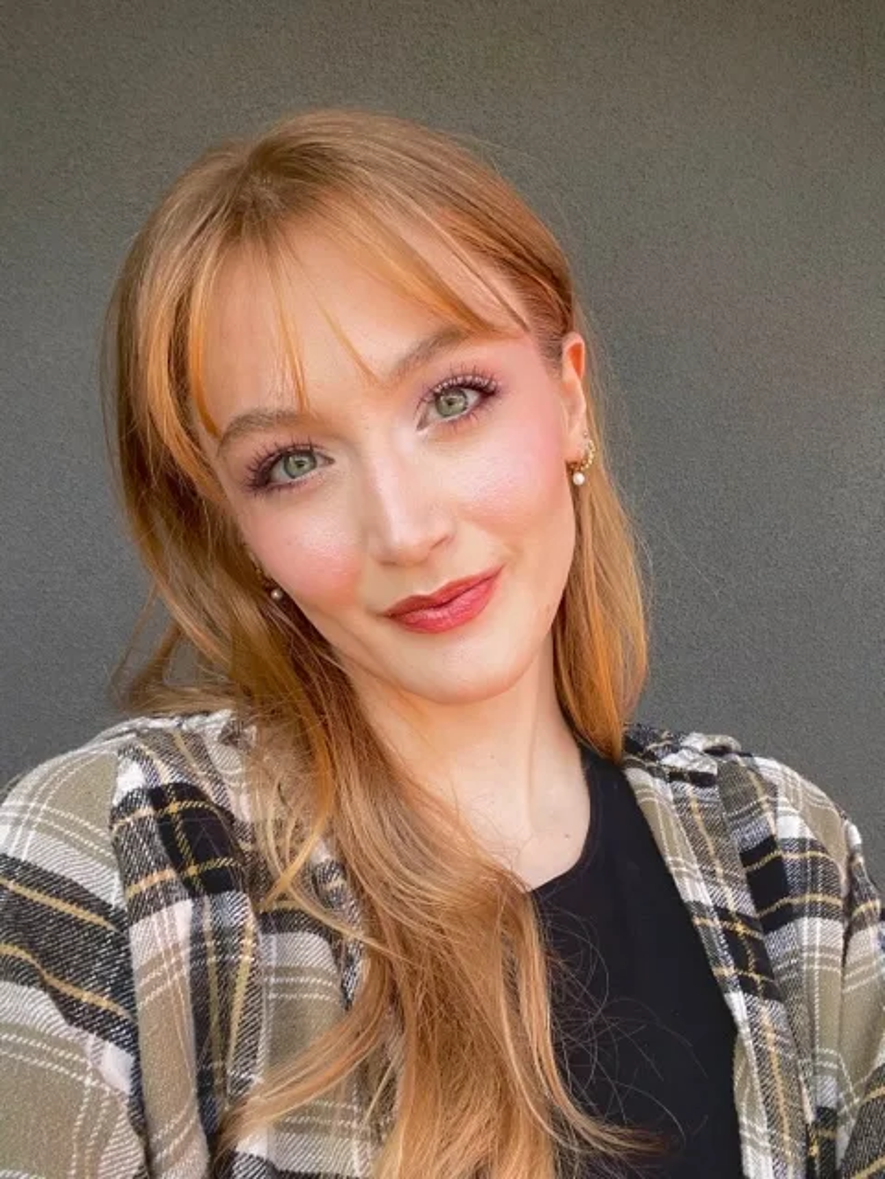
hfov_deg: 46.8
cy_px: 590
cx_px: 442
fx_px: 1023
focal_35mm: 30
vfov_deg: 60.0
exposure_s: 1/121
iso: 25
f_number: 2.2
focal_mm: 2.71
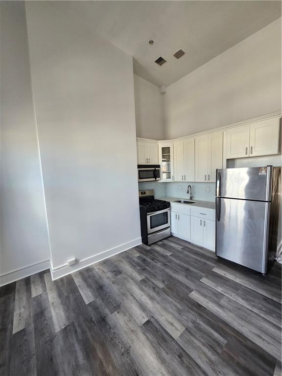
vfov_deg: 106.2
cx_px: 141
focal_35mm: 13
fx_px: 141
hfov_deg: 89.9
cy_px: 188
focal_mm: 1.74
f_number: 2.2
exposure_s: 1/60
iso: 125
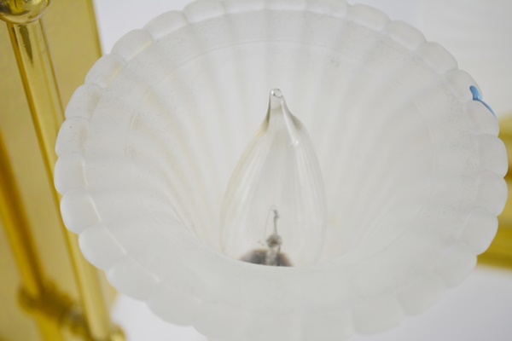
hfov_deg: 24.6
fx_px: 1173
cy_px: 170
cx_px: 256
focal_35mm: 82
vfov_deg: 16.6
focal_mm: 55
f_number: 5.6
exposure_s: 1/125
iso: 200
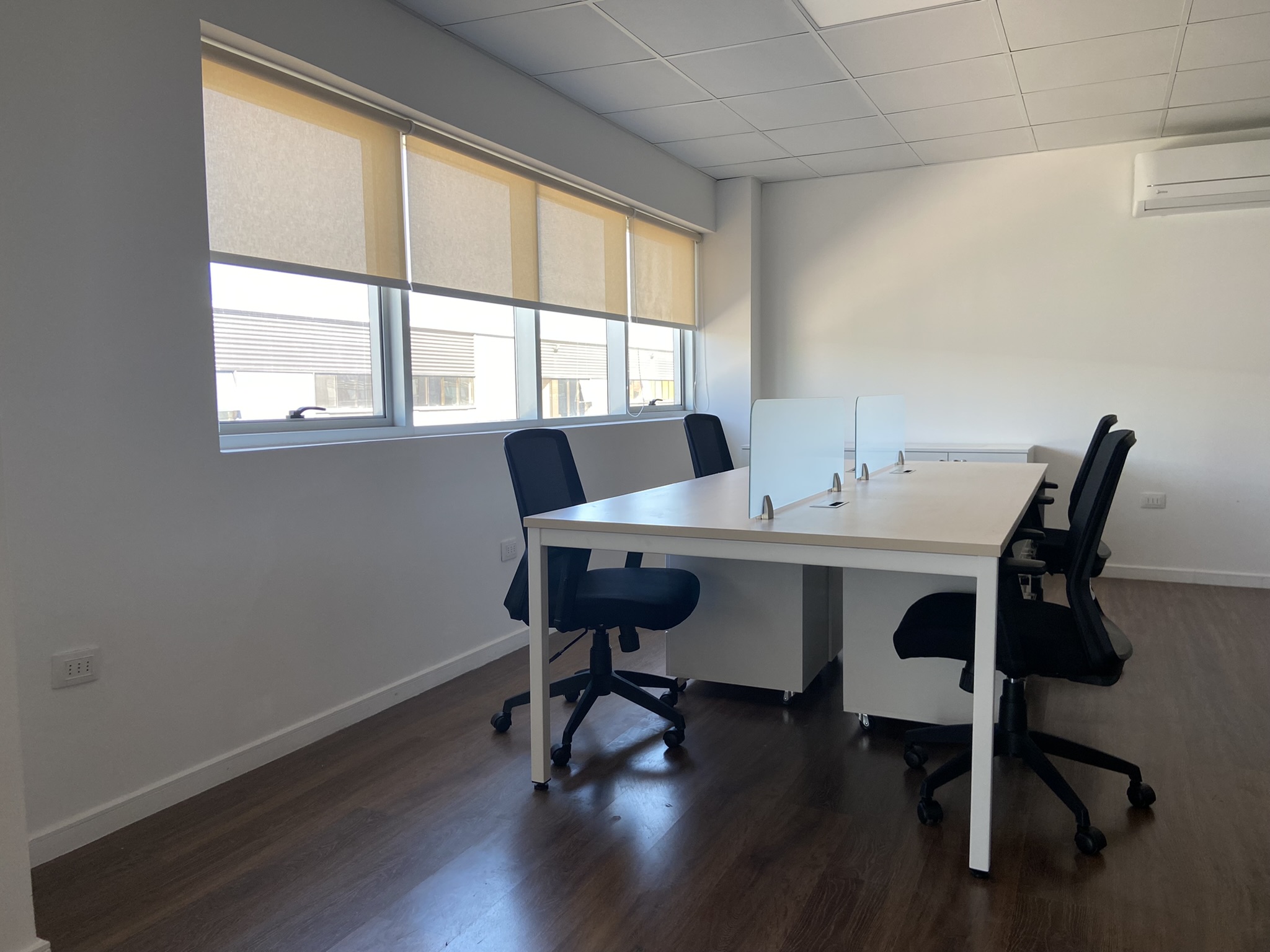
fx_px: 954
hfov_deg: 67.3
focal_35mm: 26
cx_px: 635
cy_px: 476
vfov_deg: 53.1
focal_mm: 4.25
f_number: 1.8
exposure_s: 1/100
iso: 80
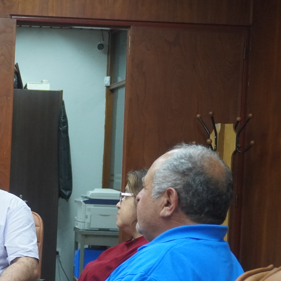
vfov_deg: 18.1
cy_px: 220
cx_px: -52
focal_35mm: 95
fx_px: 873
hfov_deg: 17.5
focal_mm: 31
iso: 2500
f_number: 5
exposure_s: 1/160
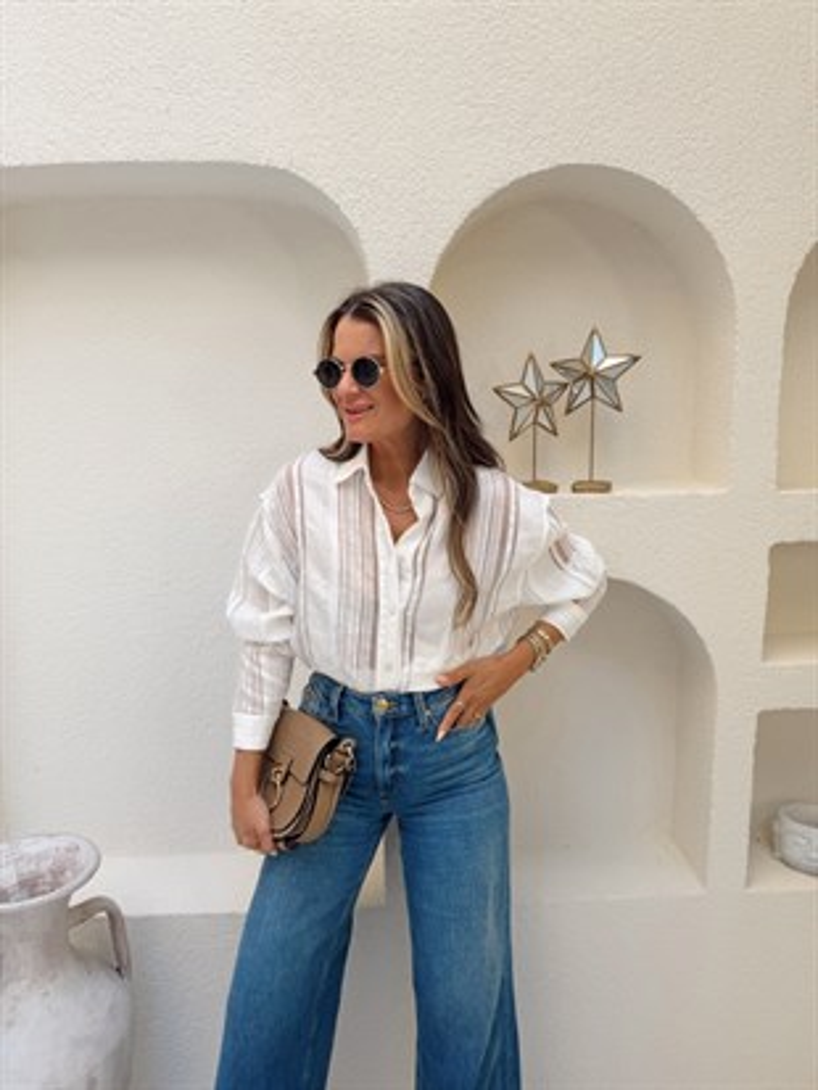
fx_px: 756
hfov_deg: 56.8
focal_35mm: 24
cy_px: 545
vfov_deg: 71.6
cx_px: 409
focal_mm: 6.76
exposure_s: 1/204
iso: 64
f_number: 1.78
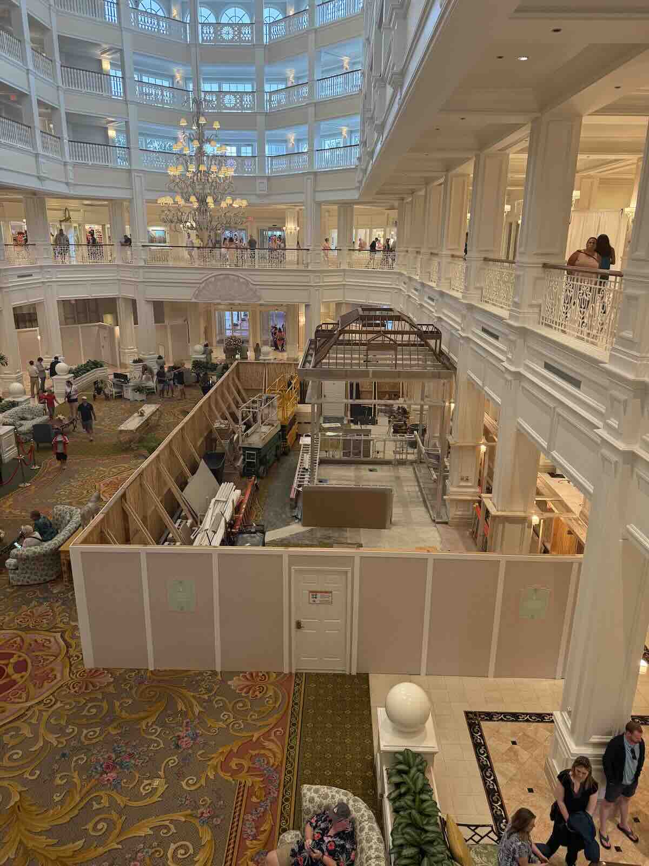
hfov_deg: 56.8
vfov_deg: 71.6
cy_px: 433
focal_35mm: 24
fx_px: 600
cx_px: 324
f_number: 1.78
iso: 250
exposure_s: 1/60
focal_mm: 6.76
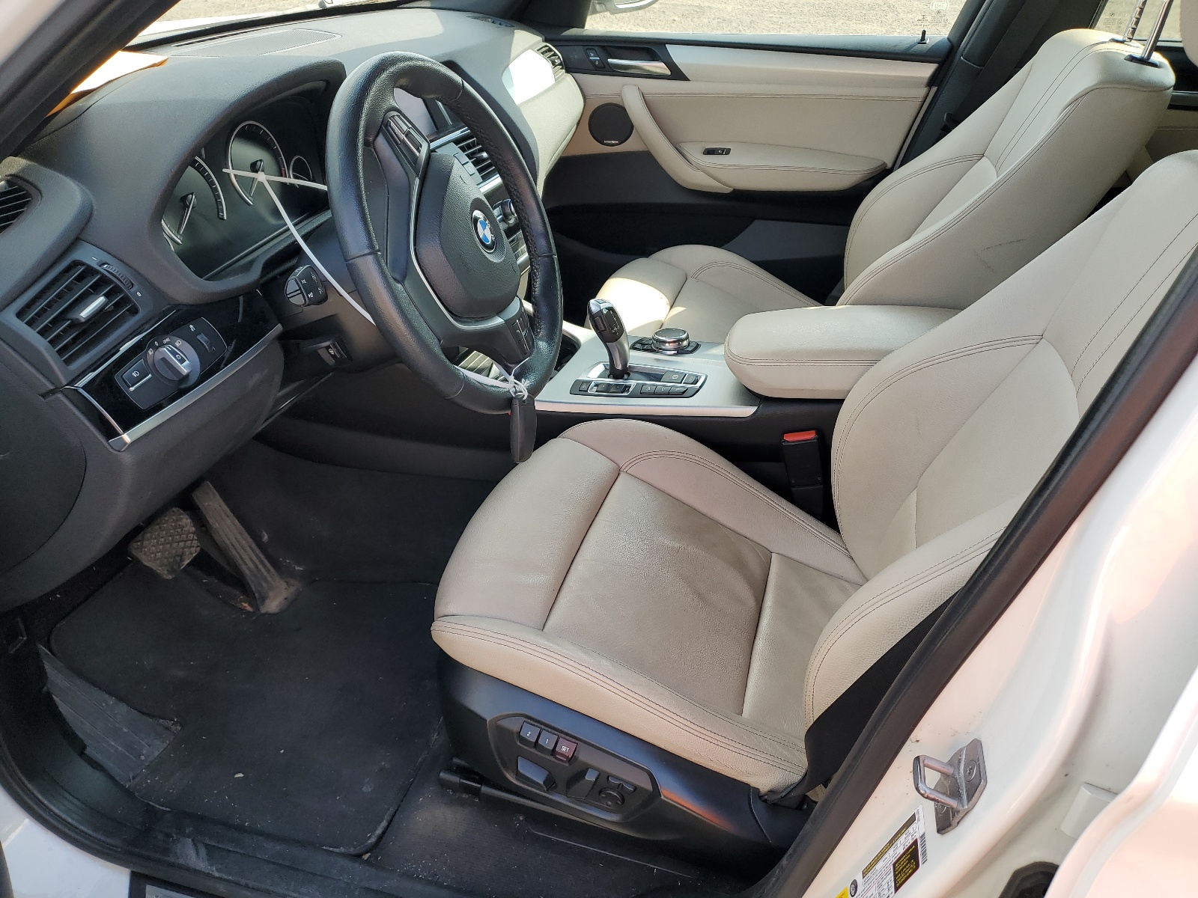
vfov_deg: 53.1
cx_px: 599
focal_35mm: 26
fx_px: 900
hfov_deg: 67.3
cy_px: 449
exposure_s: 1/417
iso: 50
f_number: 1.5
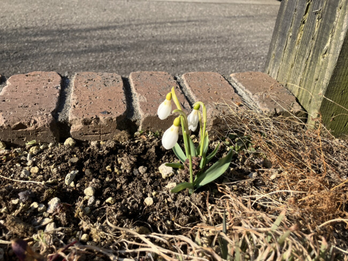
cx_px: 174
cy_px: 130
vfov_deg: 49.8
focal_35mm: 28
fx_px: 282
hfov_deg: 63.4
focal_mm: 3.99
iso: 32
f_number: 1.8
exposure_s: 1/883
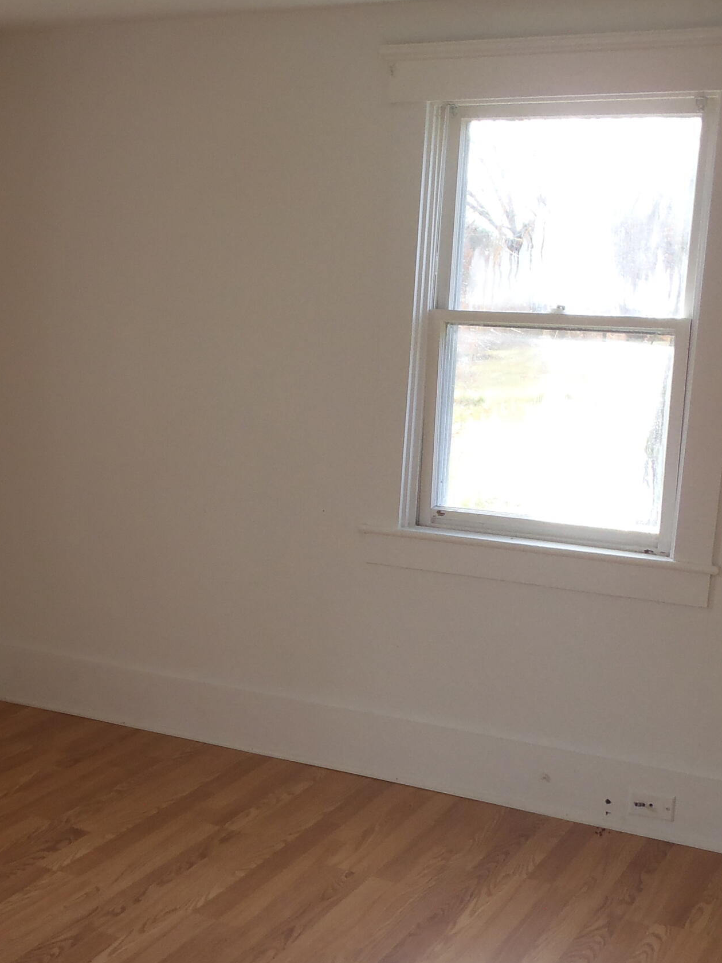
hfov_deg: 28.7
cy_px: 551
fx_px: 1390
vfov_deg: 38.1
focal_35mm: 50
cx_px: 178
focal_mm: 5
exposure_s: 1/60
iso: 100
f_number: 3.5
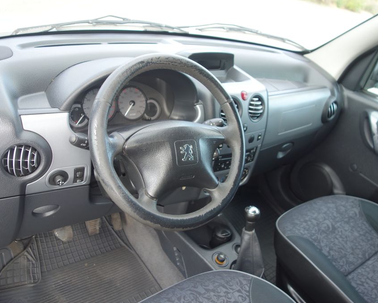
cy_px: 151
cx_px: 200
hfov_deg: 55.6
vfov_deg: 45.8
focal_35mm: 32
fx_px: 358
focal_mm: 10.4
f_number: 2
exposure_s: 1/100
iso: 125
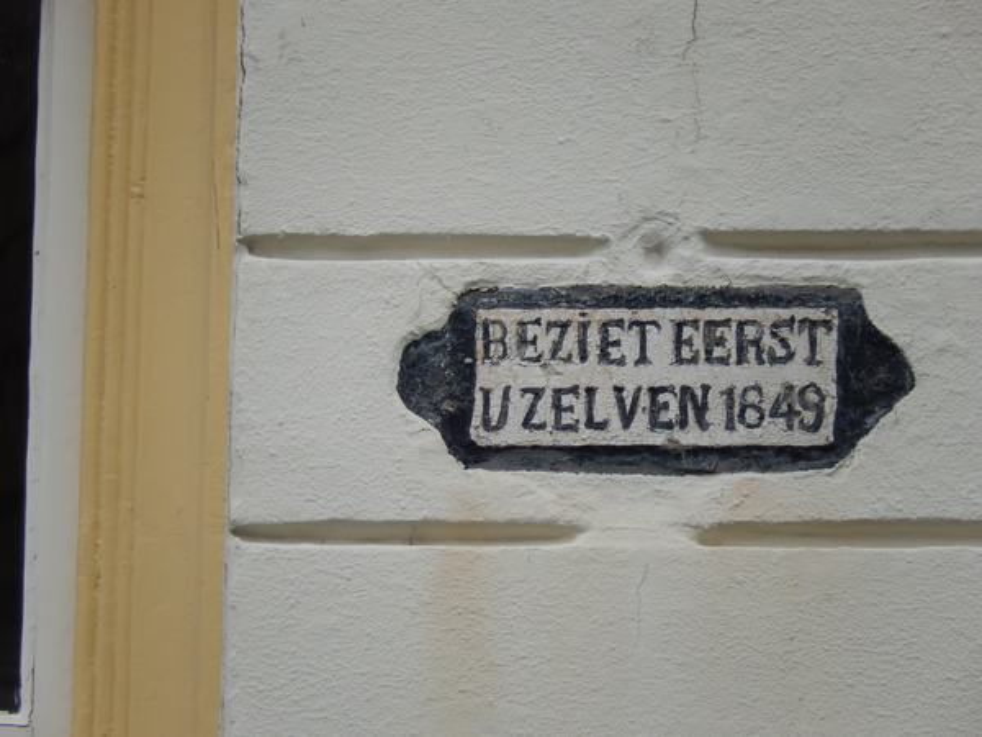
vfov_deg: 2.7
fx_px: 15603
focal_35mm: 550
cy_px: 368
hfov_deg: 3.6
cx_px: 491
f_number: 6.3
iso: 125
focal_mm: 99
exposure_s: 1/200
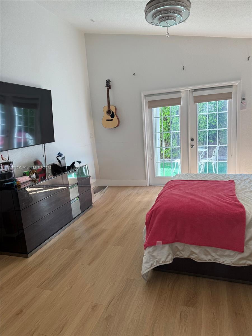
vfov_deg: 71.6
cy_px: 168
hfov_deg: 56.8
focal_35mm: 24
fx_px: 233
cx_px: 126
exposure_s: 1/121
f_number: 1.78
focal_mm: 6.76
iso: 80
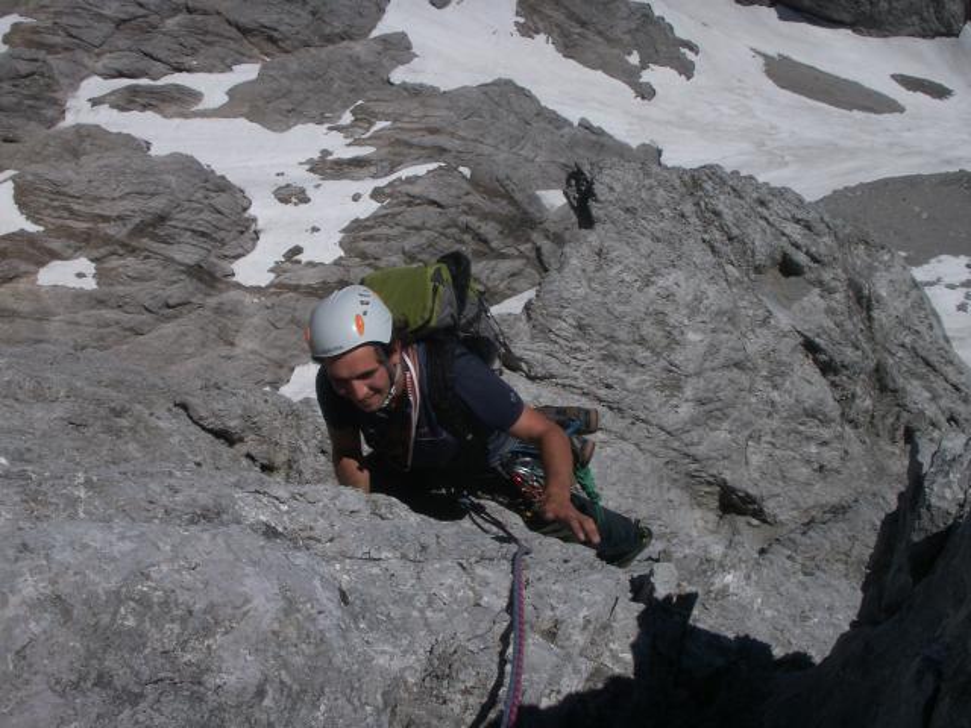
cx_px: 486
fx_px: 1038
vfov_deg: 38.7
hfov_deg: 50.1
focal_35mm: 37
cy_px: 364
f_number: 7.1
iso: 50
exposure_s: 1/750
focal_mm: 7.7
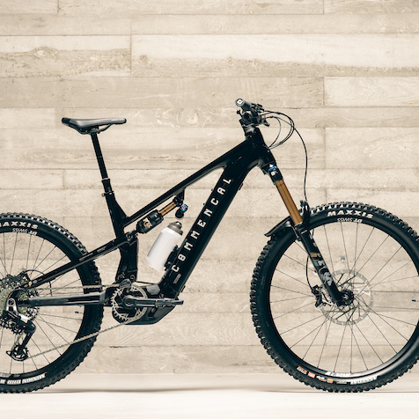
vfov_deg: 11.6
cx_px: 173
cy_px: 229
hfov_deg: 11.6
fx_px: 2054
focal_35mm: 150
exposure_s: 1/100
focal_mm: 105
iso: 100
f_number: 6.3
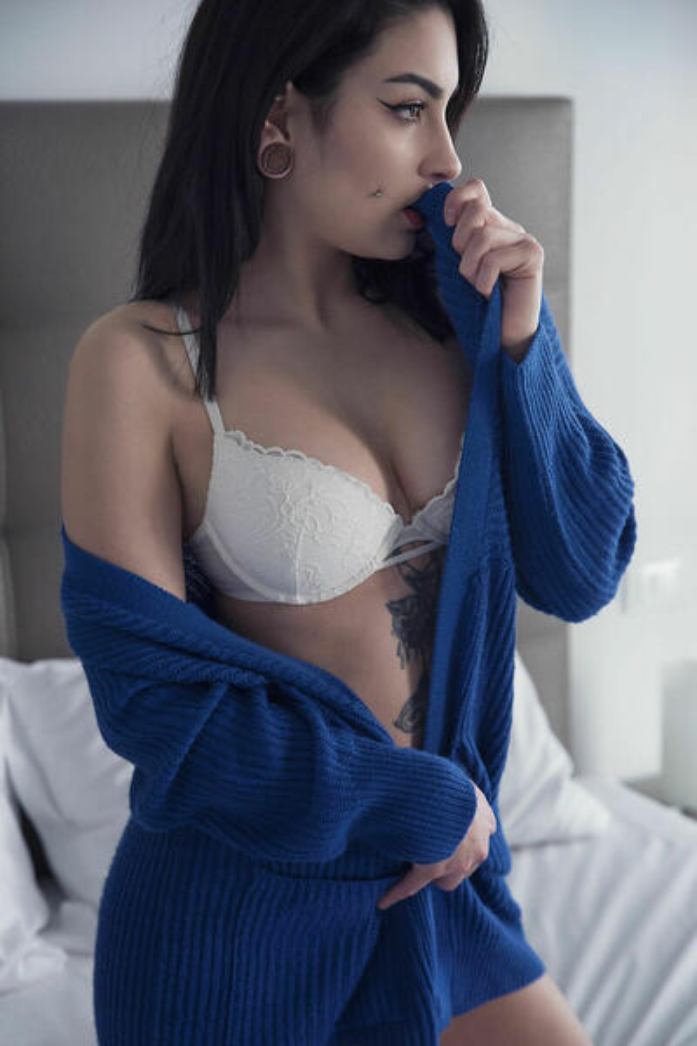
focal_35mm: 70
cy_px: 523
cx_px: 348
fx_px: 2033
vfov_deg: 28.8
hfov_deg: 19.5
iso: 800
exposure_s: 1/100
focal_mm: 70
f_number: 4
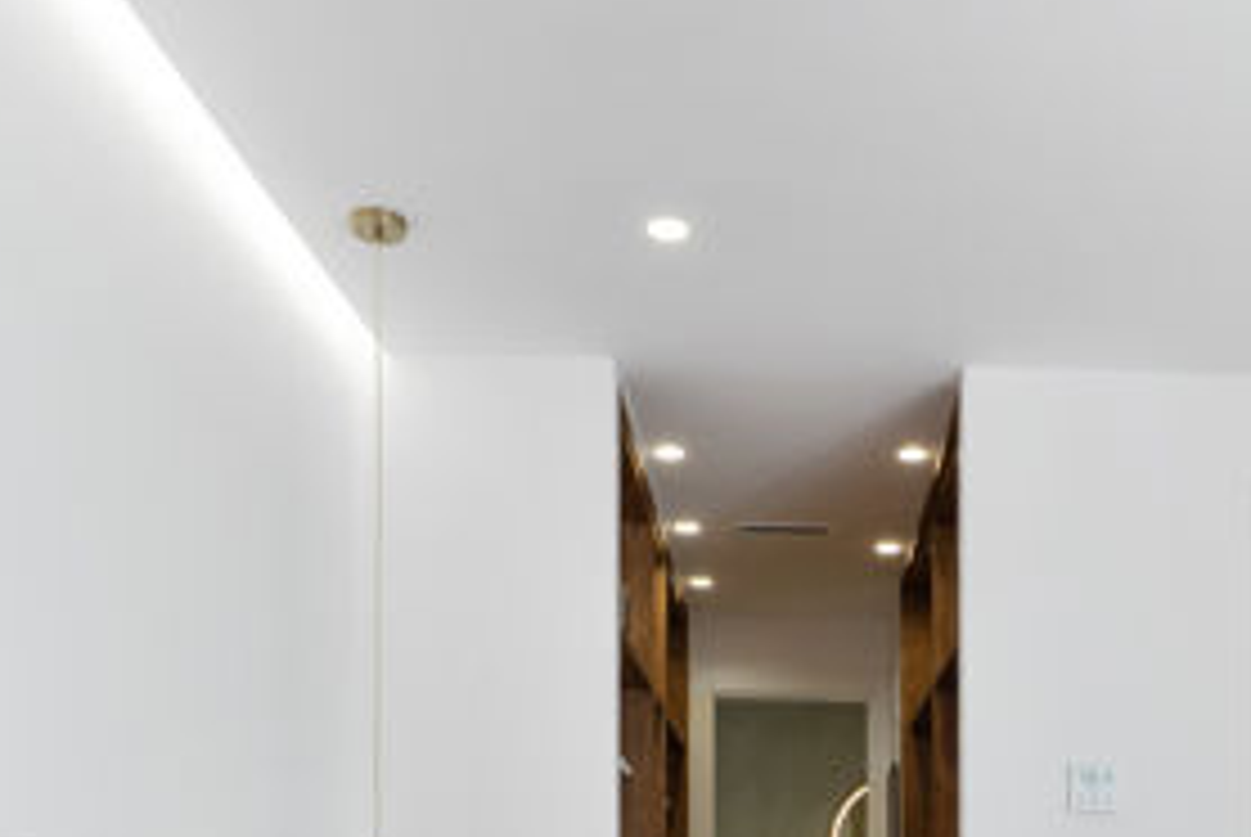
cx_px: 866
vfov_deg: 30.8
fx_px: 1322
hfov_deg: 49.5
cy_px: 950
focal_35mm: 38
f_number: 8
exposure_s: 1/30
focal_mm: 10
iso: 320
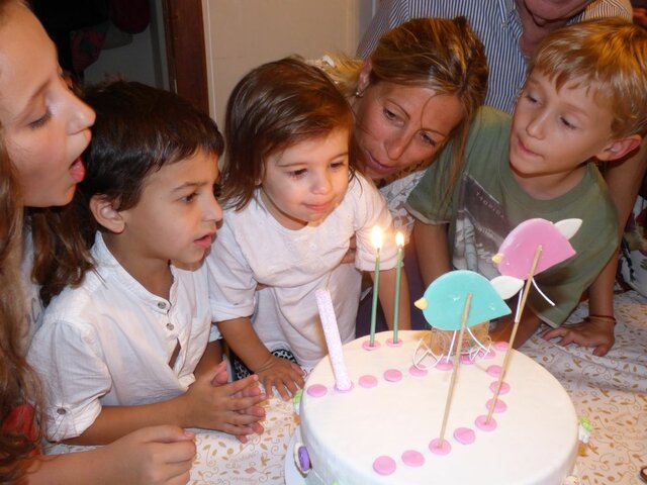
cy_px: 242
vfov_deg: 40.7
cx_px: 324
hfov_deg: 52.6
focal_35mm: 35
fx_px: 654
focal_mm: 6.18
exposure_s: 1/20
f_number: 3.4
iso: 320
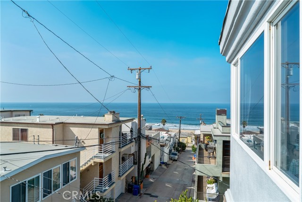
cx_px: 151
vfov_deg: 53.2
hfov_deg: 73.7
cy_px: 101
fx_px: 201
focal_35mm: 24
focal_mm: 24
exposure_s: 1/3200
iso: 200
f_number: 11
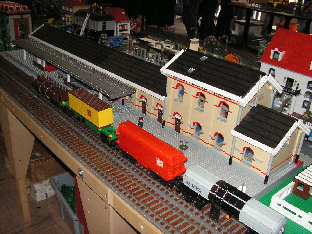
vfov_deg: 39.7
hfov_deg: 51.4
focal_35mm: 36
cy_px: 117
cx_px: 156
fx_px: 324
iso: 160
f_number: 3.2
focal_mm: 6
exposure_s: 1/40
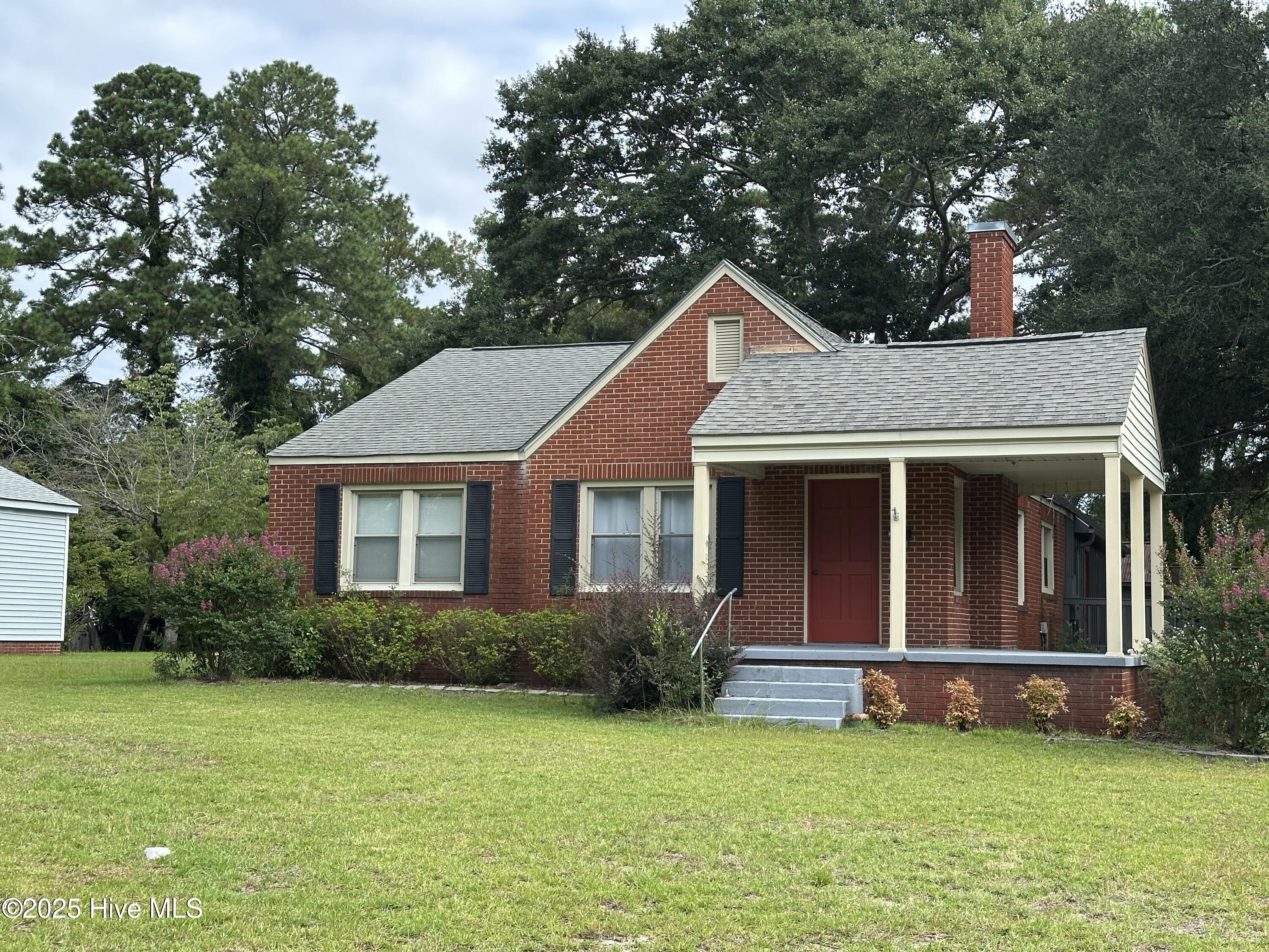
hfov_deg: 39.7
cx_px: 634
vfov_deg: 30.3
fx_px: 1760
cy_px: 476
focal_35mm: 48
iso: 64
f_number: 1.78
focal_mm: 6.86
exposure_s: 1/971
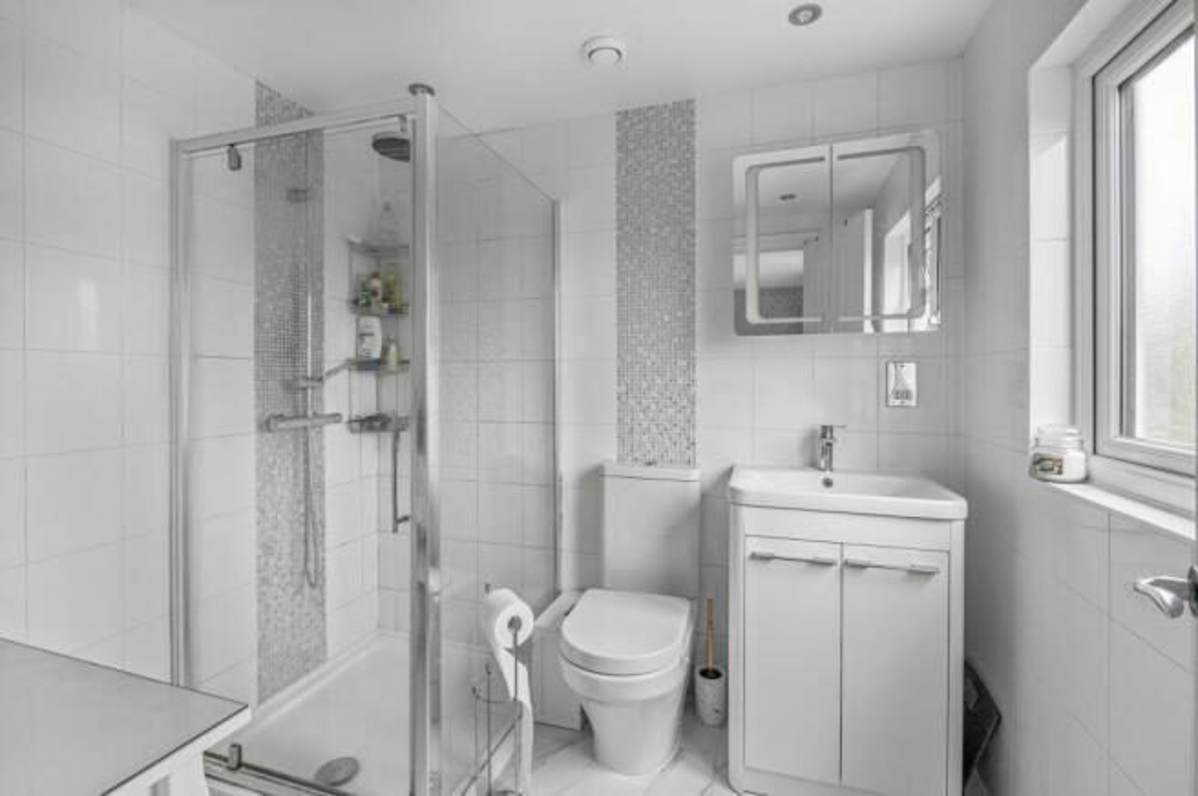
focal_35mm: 16
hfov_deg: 96.8
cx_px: 599
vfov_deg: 73.6
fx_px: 532
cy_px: 398
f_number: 8
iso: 400
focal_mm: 16
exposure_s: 1/40
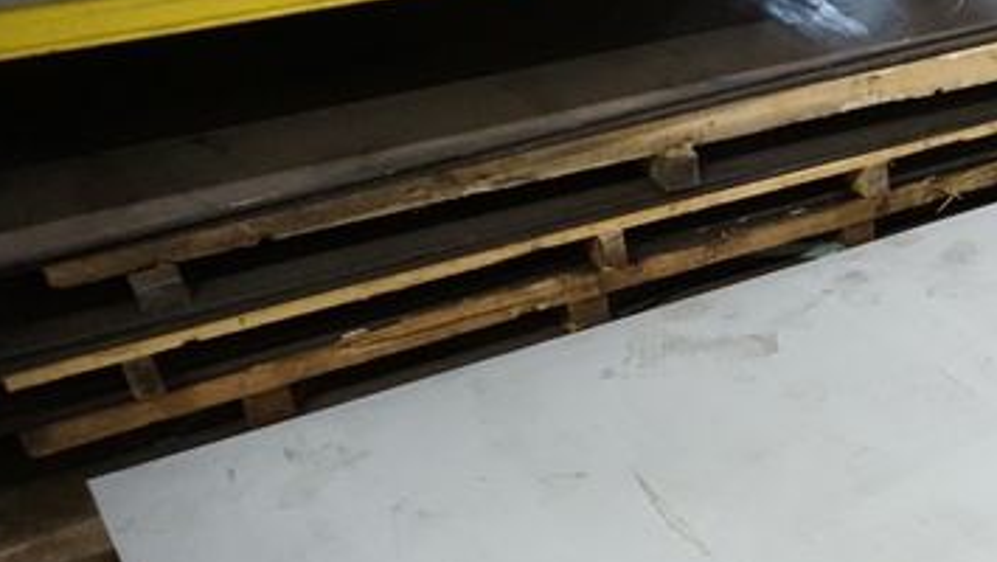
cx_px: 935
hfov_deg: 37.4
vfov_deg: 22.3
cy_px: 604
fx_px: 1349
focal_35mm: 51
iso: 3200
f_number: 3.5
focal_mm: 16
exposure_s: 1/80
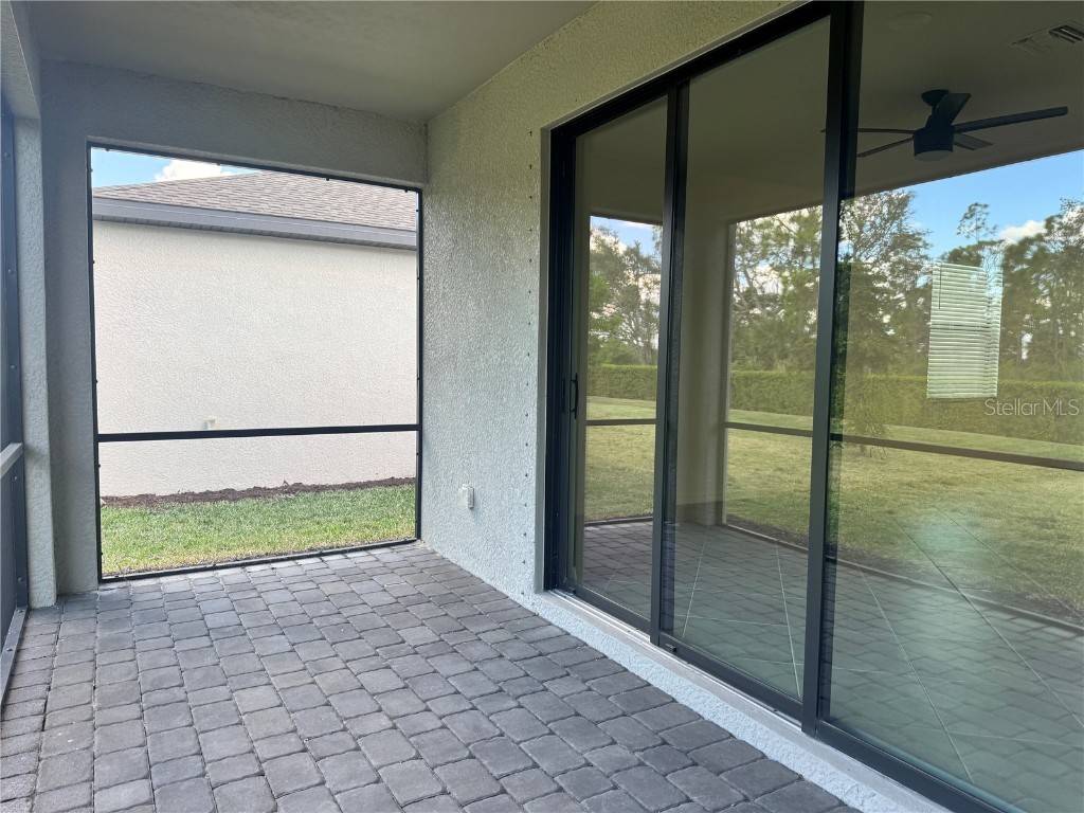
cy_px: 406
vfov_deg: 56.8
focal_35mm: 24
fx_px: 752
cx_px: 542
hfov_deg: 71.6
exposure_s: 1/167
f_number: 1.78
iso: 64
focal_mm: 6.76
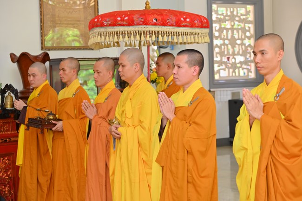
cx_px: 151
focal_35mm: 82
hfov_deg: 24.8
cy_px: 100
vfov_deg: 16.6
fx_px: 688
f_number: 5
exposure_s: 1/125
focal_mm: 82
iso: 1000
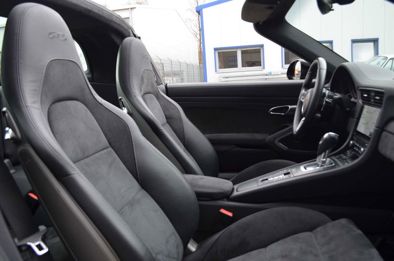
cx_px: 197
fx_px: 328
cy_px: 130
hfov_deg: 62.1
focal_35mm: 30
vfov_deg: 43.4
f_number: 5
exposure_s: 1/100
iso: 400
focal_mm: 20
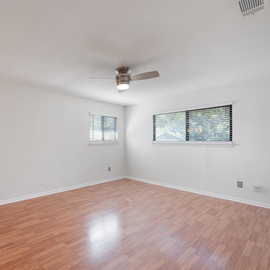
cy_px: 141
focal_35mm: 19
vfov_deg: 77.6
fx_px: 168
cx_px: 85
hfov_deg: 74.7
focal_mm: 14
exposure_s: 1/20
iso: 400
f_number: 8
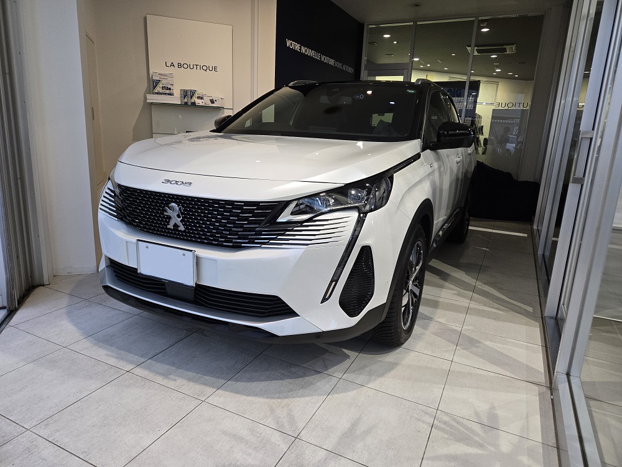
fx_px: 413
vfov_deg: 58.9
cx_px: 311
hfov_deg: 73.9
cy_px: 234
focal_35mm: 23
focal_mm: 5.4
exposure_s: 1/120
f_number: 1.8
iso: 200
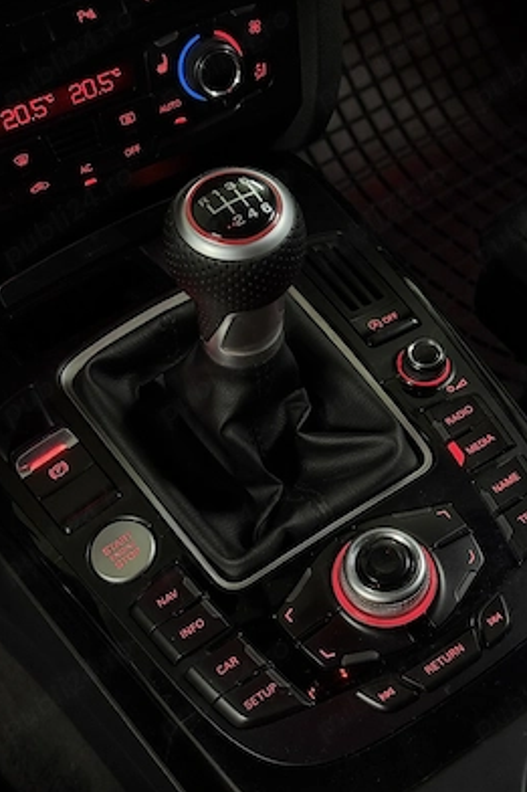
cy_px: 398
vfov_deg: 38.9
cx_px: 265
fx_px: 1121
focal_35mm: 51
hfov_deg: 26.5
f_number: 1.78
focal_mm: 6.76
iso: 500
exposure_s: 1/40
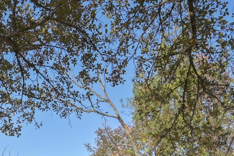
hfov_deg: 30.0
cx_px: -18
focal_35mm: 61
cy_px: 231
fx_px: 394
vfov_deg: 19.6
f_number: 8
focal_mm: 19.5
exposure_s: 1/2000
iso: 800
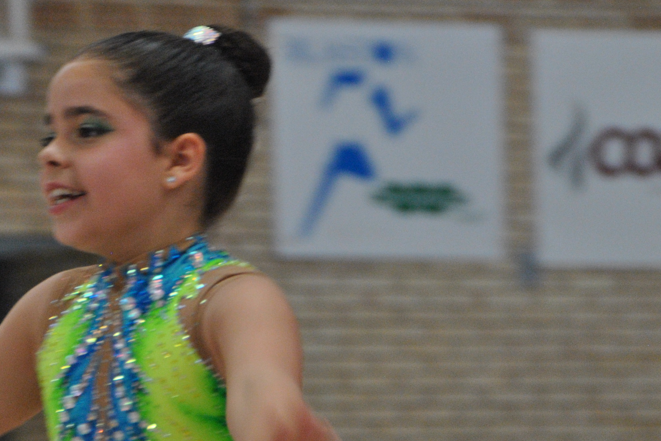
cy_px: 320
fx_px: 7600
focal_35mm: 414
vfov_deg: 3.3
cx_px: 255
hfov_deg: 5.0
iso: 800
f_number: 6
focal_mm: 140
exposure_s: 1/160
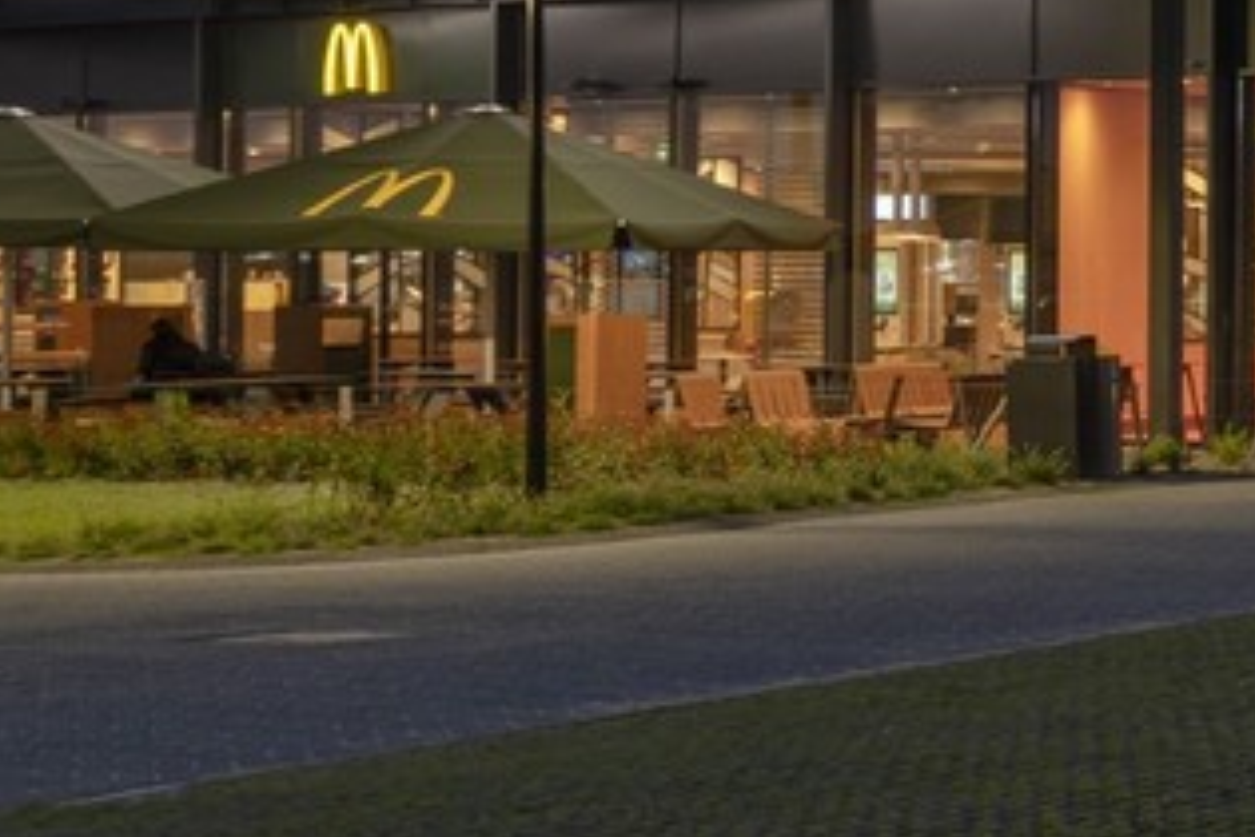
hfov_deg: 16.3
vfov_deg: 12.1
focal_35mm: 89
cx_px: 2641
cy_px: -1204
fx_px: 3102
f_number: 8
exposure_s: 1
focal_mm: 14
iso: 64
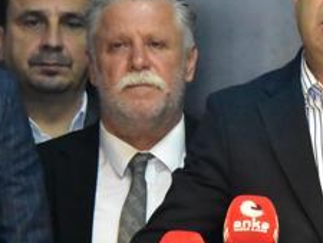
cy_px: 124
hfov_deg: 3.5
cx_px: 354
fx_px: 5343
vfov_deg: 2.6
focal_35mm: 572
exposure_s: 1/250
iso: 16000
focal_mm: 145
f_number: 6.3
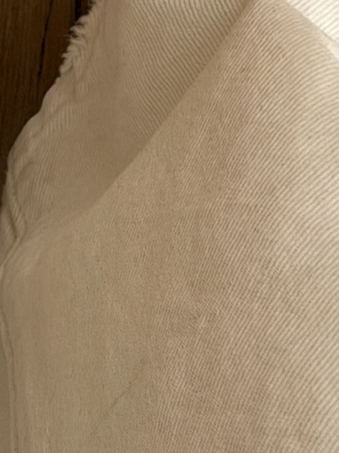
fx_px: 2925
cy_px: -246
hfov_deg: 6.6
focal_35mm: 224
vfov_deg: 8.6
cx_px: 17
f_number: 1.78
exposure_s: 1/1642
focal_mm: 6.76
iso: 64
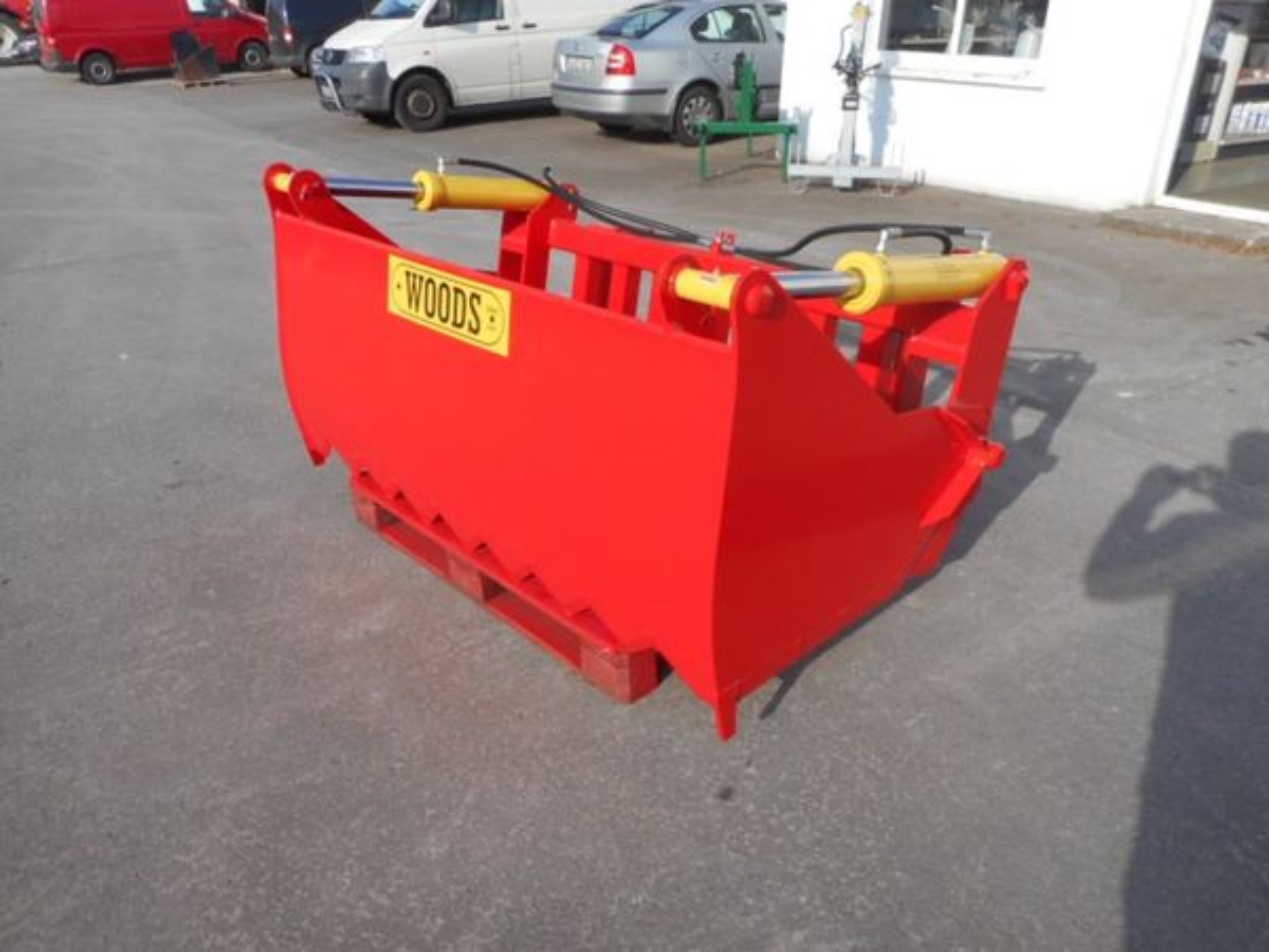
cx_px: 634
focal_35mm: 25
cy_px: 476
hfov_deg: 69.4
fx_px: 916
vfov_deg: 54.9
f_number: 3.7
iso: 80
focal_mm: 4.5
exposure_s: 1/640
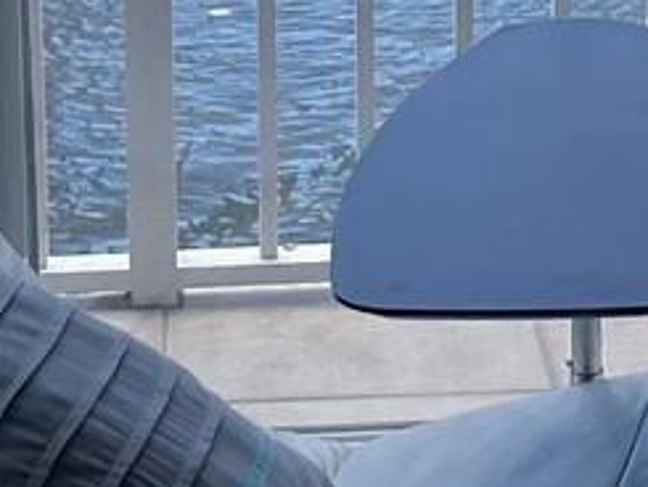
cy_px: -132
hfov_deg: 11.6
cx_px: 532
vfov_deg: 8.6
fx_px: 3184
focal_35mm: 170
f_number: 1.6
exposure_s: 1/558
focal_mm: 4.2
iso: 32
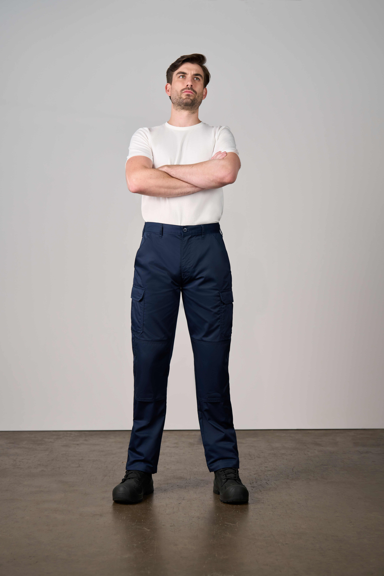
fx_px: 800
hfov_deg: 27.0
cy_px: 288
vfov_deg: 39.6
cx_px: 192
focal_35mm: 50
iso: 500
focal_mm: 50
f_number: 3.5
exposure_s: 1/160
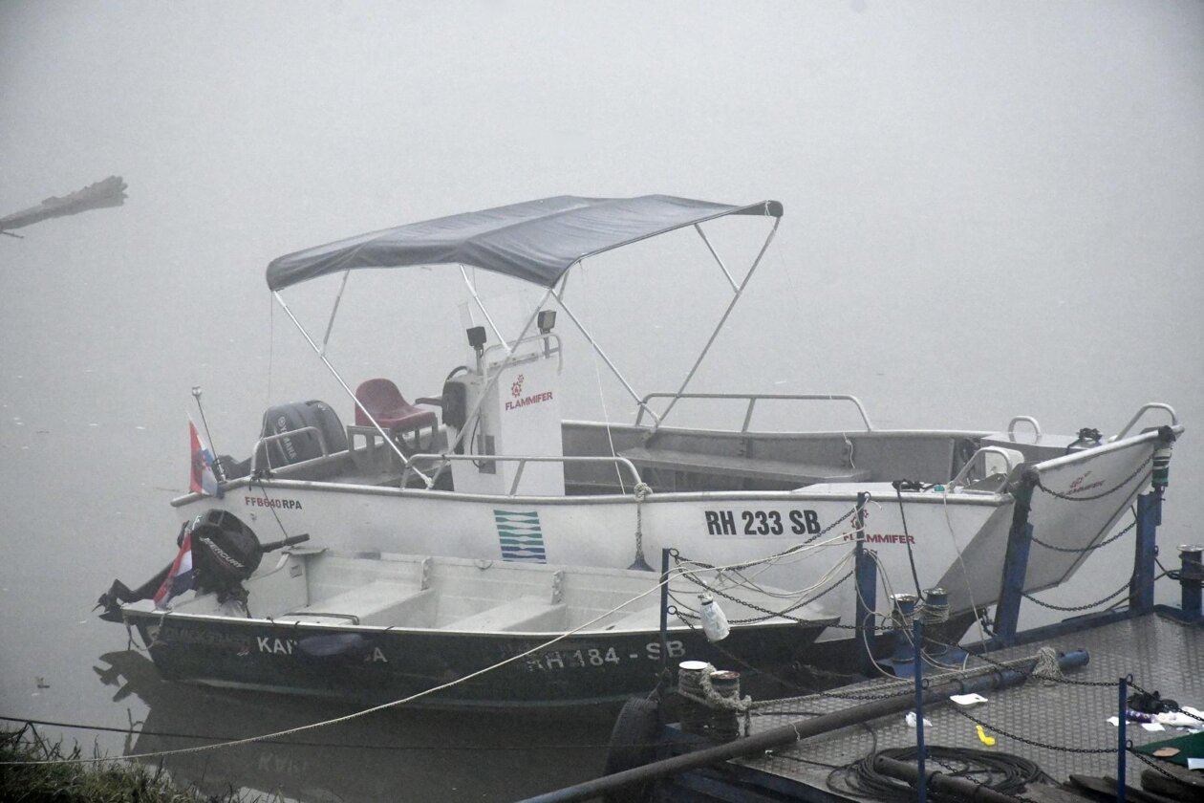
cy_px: 402
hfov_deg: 11.8
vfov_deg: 7.9
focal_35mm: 174
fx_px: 5819
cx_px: 602
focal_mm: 116
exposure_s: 1/1600
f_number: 10
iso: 3200
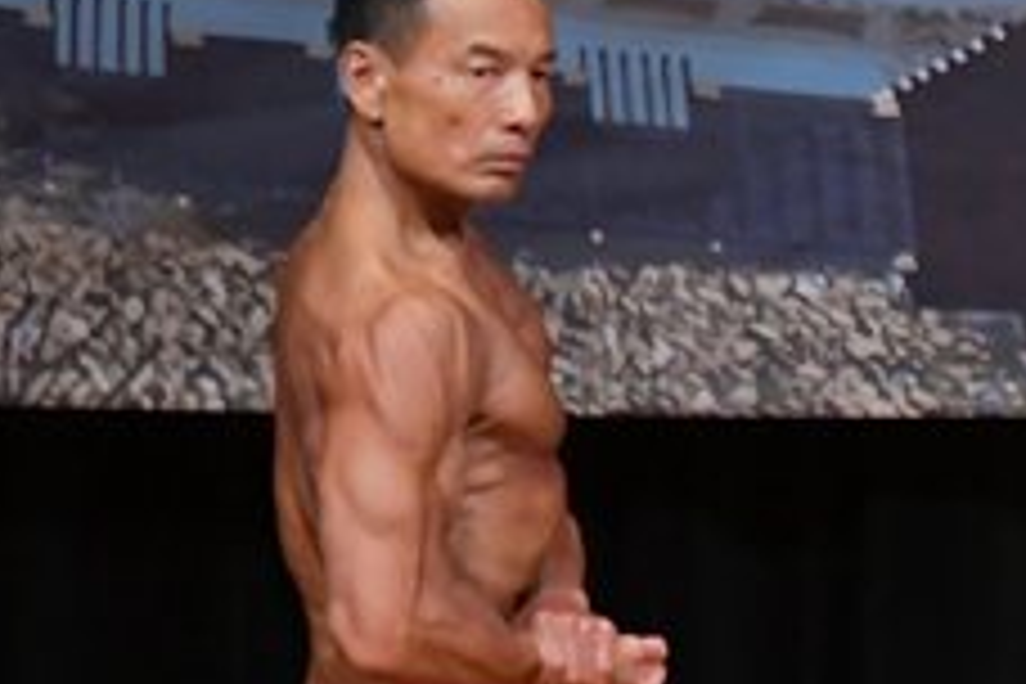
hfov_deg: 2.2
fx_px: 26189
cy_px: 806
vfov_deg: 1.5
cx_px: 1492
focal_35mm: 919
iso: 5000
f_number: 5.6
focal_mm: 180
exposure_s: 1/400
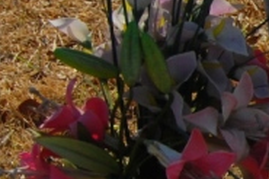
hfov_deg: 7.4
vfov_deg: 5.3
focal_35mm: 257
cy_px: 98
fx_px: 1917
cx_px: 688
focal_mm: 31
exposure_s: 1/1250
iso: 400
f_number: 7.1
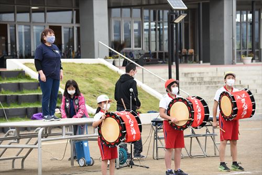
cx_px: 131
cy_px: 88
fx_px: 1309
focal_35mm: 180
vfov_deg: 7.6
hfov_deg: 11.4
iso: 800
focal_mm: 120
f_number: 6.3
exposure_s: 1/400
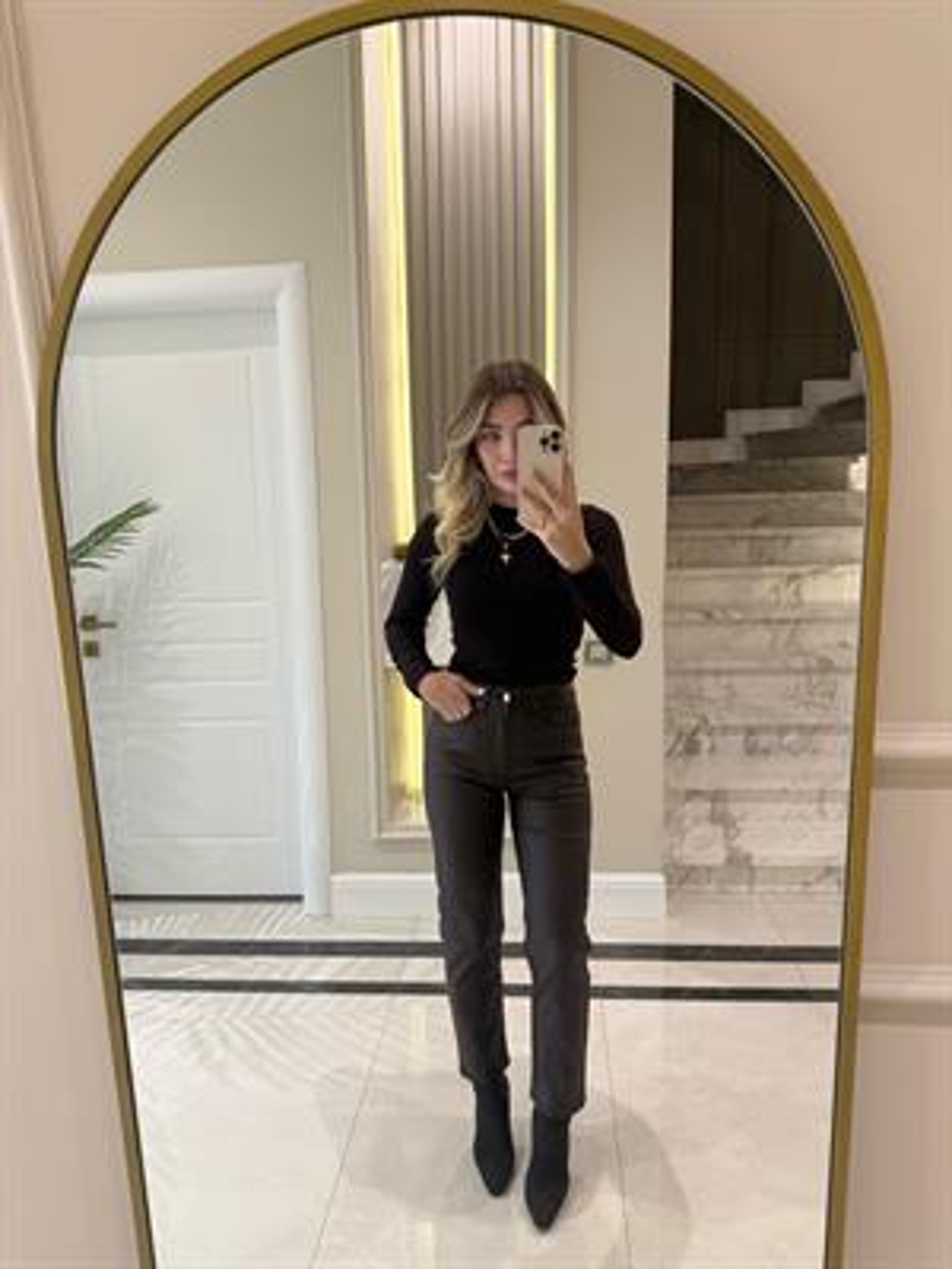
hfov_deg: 56.8
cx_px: 476
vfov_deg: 71.6
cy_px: 634
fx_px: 880
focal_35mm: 24
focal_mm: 6.76
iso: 125
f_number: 1.78
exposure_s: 1/50
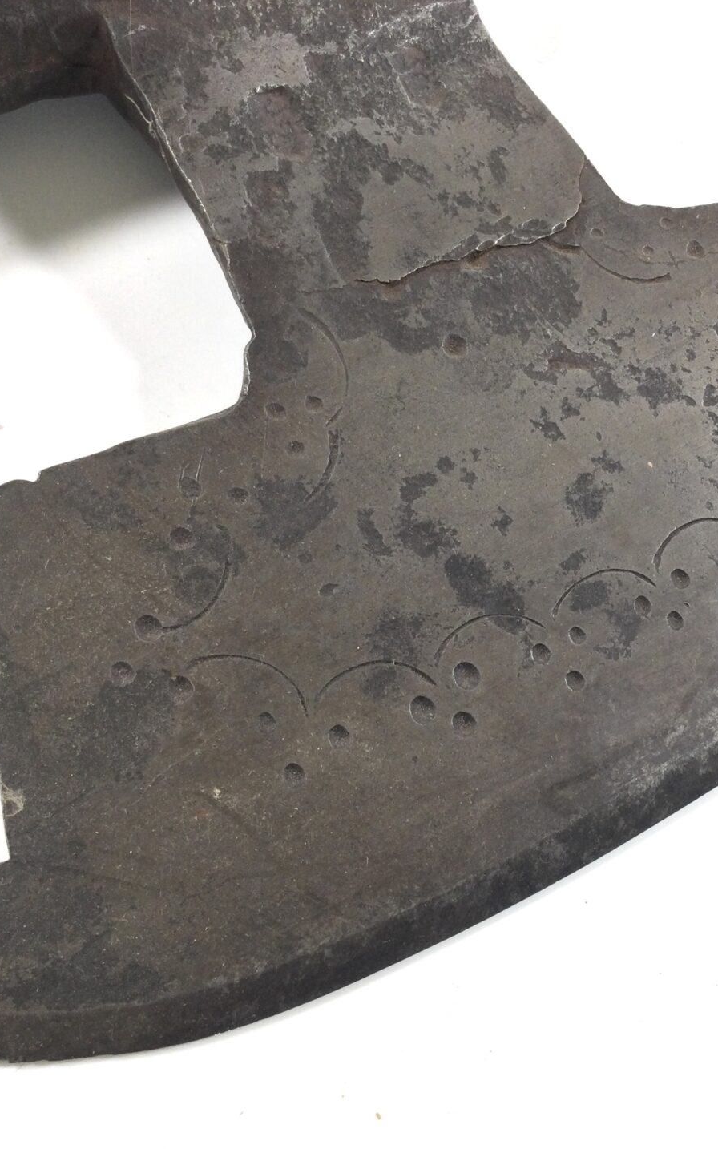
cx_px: 529
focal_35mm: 44
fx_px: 1378
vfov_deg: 45.3
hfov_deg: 28.8
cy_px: 575
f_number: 2.4
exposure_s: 1/33
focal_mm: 3.3
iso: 25
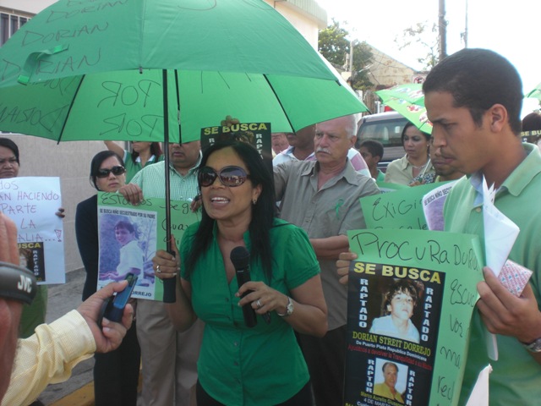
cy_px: 203
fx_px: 594
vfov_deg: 37.7
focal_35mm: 38
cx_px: 270
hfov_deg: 49.0
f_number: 3.1
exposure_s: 1/200
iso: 64
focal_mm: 6.3
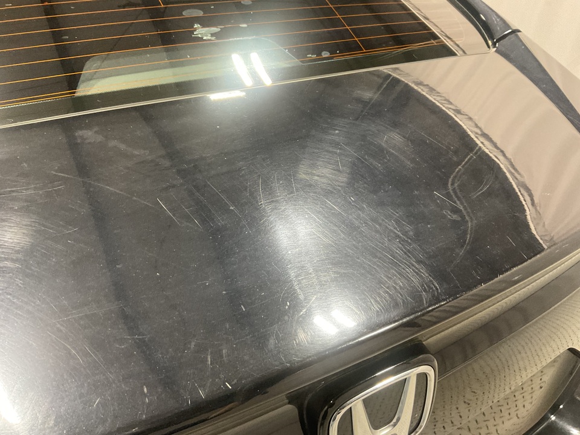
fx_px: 486
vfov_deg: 48.2
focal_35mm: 29
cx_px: 290
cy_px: 218
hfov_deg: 61.7
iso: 200
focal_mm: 3
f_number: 1.8
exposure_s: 1/60
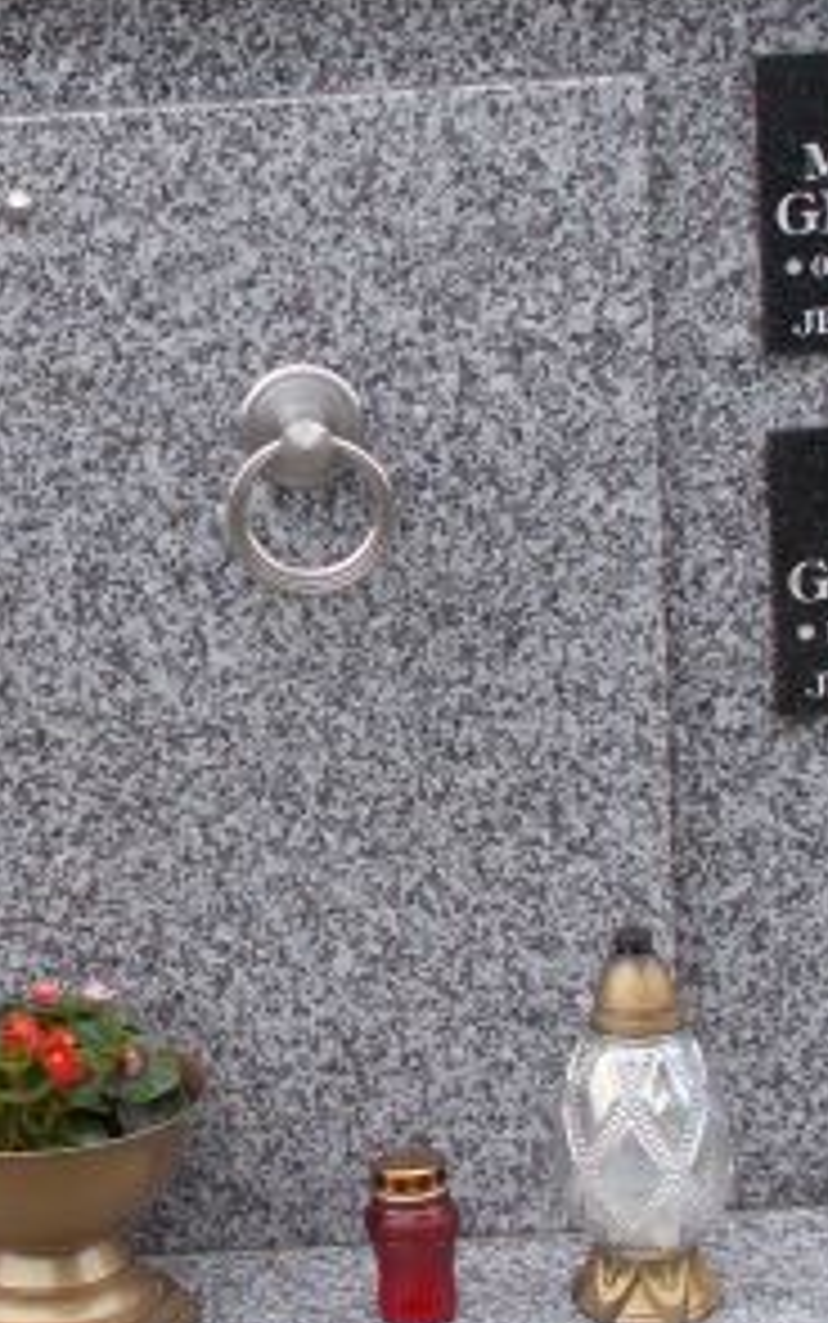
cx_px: 27
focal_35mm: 96
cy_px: 598
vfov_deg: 21.6
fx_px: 3463
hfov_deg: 13.5
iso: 80
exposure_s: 1/320
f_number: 3.2
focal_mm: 4.6
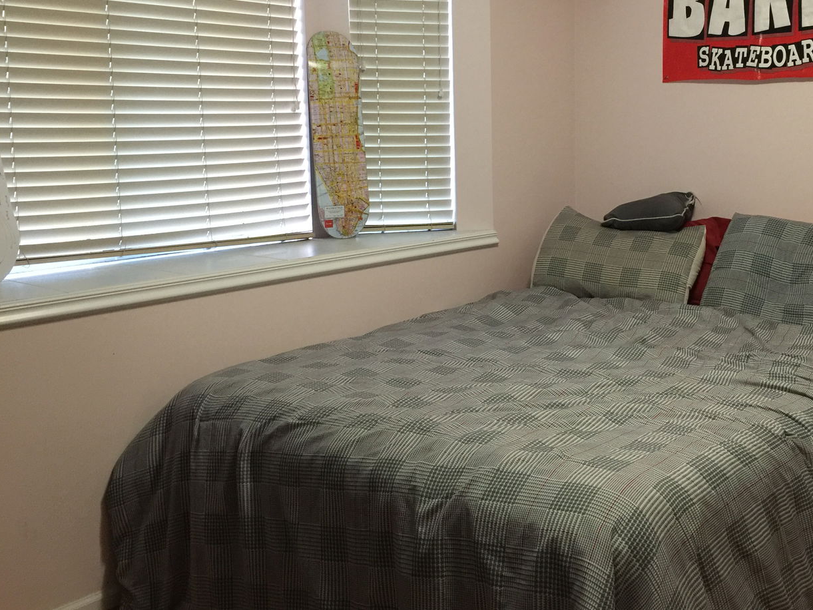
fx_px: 893
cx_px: 527
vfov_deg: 37.5
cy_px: 229
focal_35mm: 38
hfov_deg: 48.3
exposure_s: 1/10
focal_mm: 4.15
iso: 125
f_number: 2.2
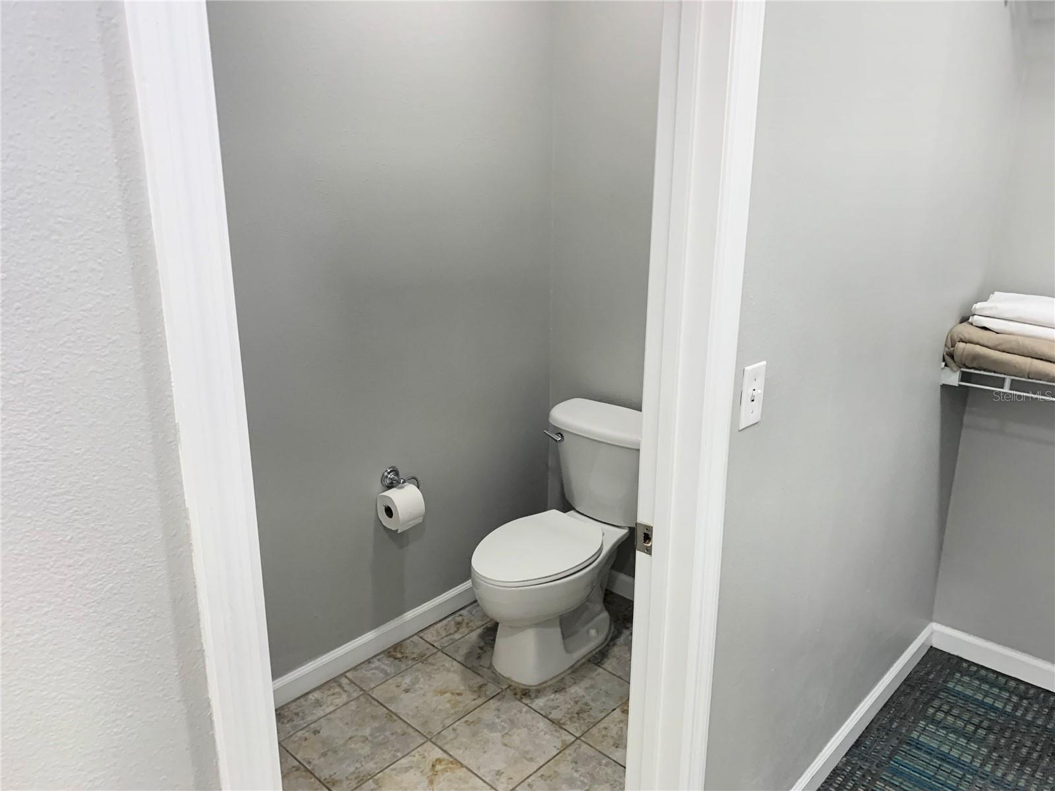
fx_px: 792
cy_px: 396
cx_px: 528
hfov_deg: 67.3
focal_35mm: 26
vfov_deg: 53.1
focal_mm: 4.25
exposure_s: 1/60
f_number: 1.8
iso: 200
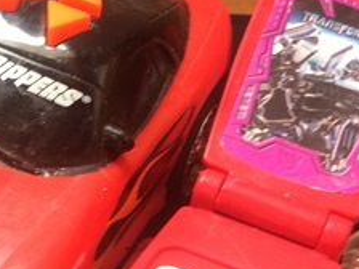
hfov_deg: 23.3
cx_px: 82
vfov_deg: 17.2
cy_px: 290
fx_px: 861
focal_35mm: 83
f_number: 2.2
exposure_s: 1/30
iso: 64
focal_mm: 4.15
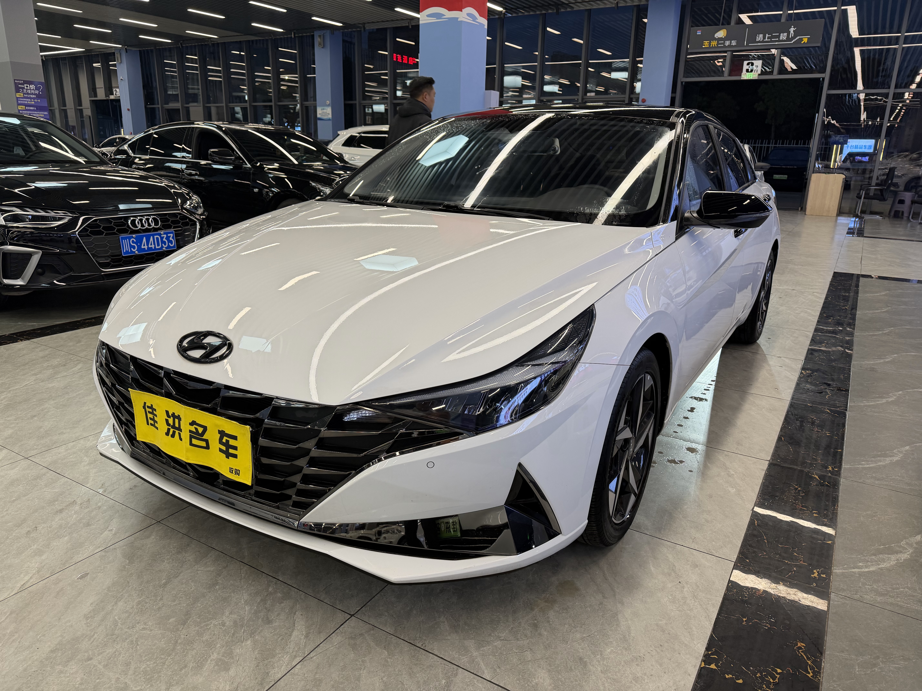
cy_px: 346
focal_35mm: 24
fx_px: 639
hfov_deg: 71.6
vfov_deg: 56.8
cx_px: 461
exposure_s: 1/121
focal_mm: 6.76
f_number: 1.78
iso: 100
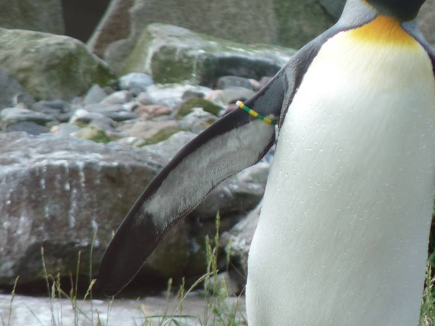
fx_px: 12403
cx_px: 269
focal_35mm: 987
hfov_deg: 2.0
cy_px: 249
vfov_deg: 1.5
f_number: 3.8
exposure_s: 1/200
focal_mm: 78.9
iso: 100
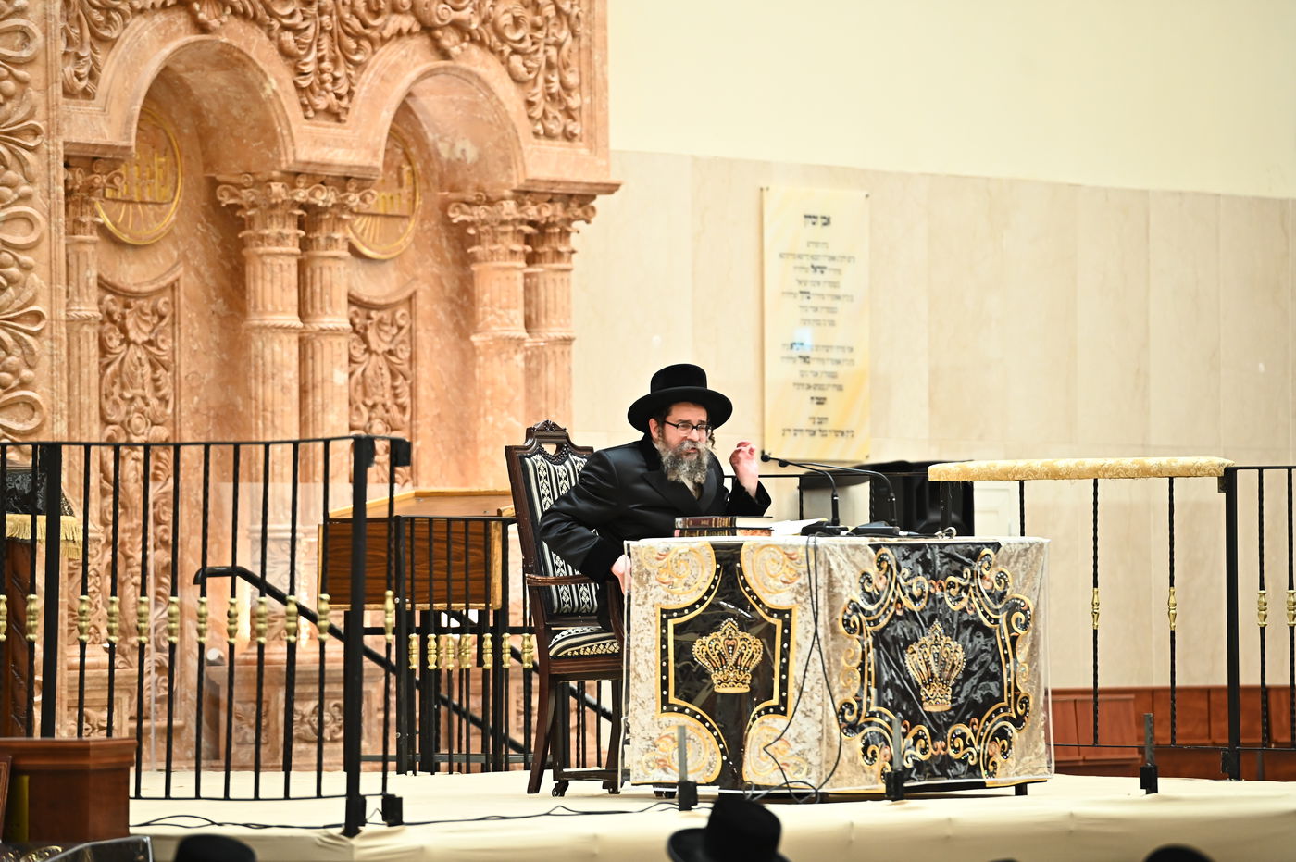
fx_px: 7194
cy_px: 431
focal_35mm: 200
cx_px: 648
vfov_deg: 6.9
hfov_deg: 10.3
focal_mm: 200
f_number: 4
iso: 2000
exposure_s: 1/200
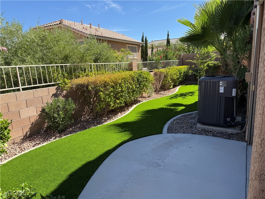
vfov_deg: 56.8
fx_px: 184
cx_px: 132
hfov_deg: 71.6
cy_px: 100
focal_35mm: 24
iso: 80
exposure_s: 1/2110
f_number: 1.78
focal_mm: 6.76
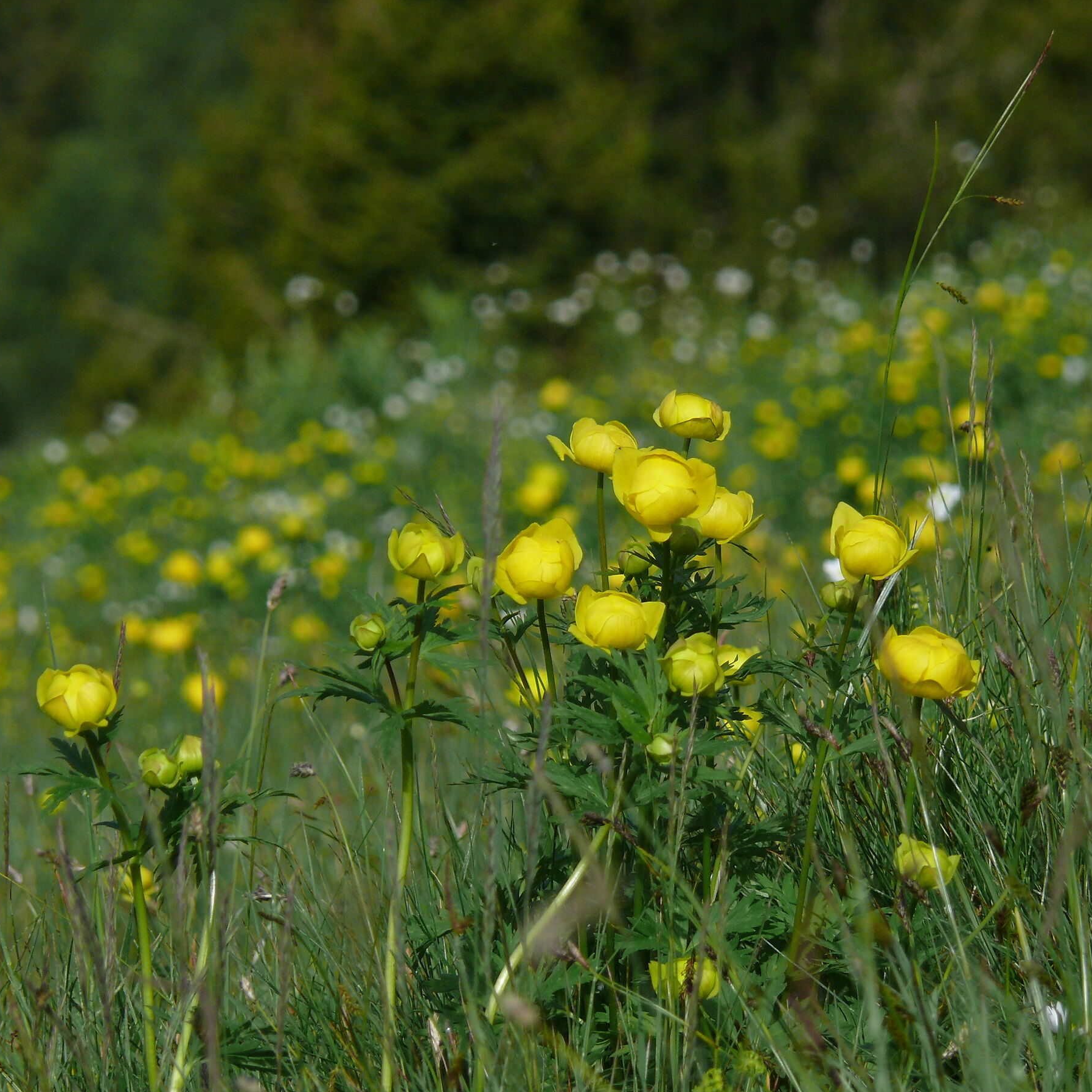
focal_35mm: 422
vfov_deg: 4.2
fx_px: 15061
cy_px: 546
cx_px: 664
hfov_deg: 4.2
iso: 100
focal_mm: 75.5
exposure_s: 1/500
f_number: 6.3
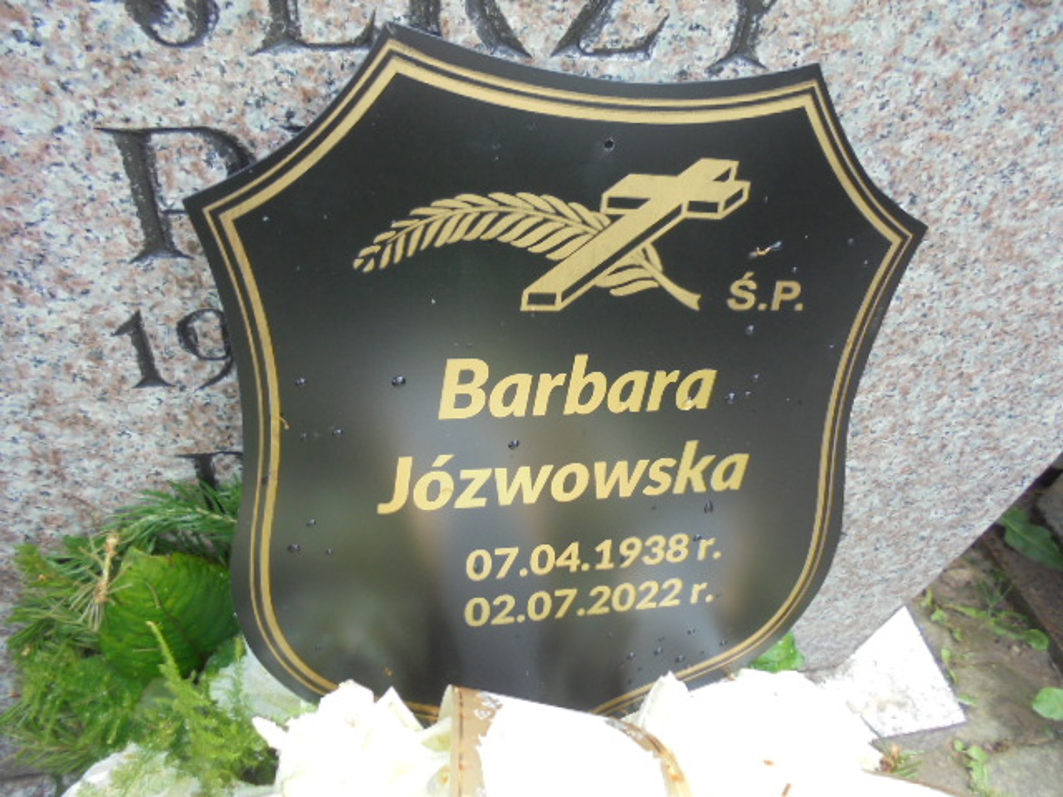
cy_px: 398
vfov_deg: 53.1
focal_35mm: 26
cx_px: 532
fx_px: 798
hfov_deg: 67.3
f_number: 3.5
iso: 100
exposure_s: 1/125
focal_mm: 4.6
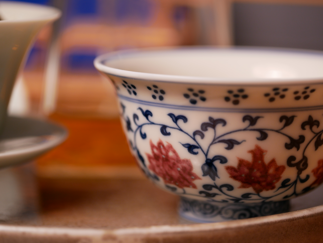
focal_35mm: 90
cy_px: 122
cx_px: 162
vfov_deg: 16.4
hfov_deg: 21.8
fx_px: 840
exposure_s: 1/100
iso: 200
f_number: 2.8
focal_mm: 45
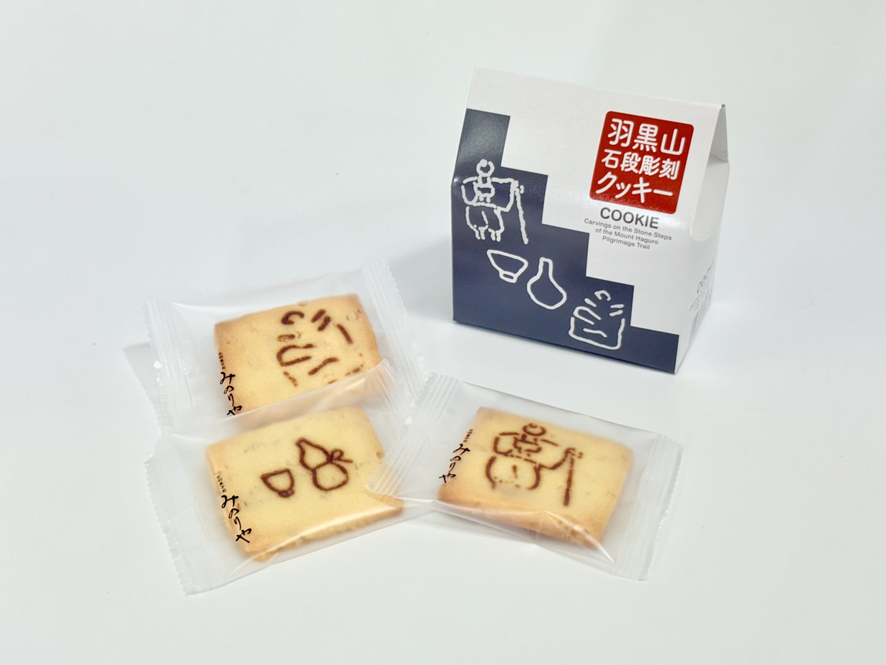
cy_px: 332
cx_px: 443
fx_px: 1331
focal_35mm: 52
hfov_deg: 36.8
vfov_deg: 28.0
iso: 32
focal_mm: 5.96
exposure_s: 1/110
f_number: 1.6
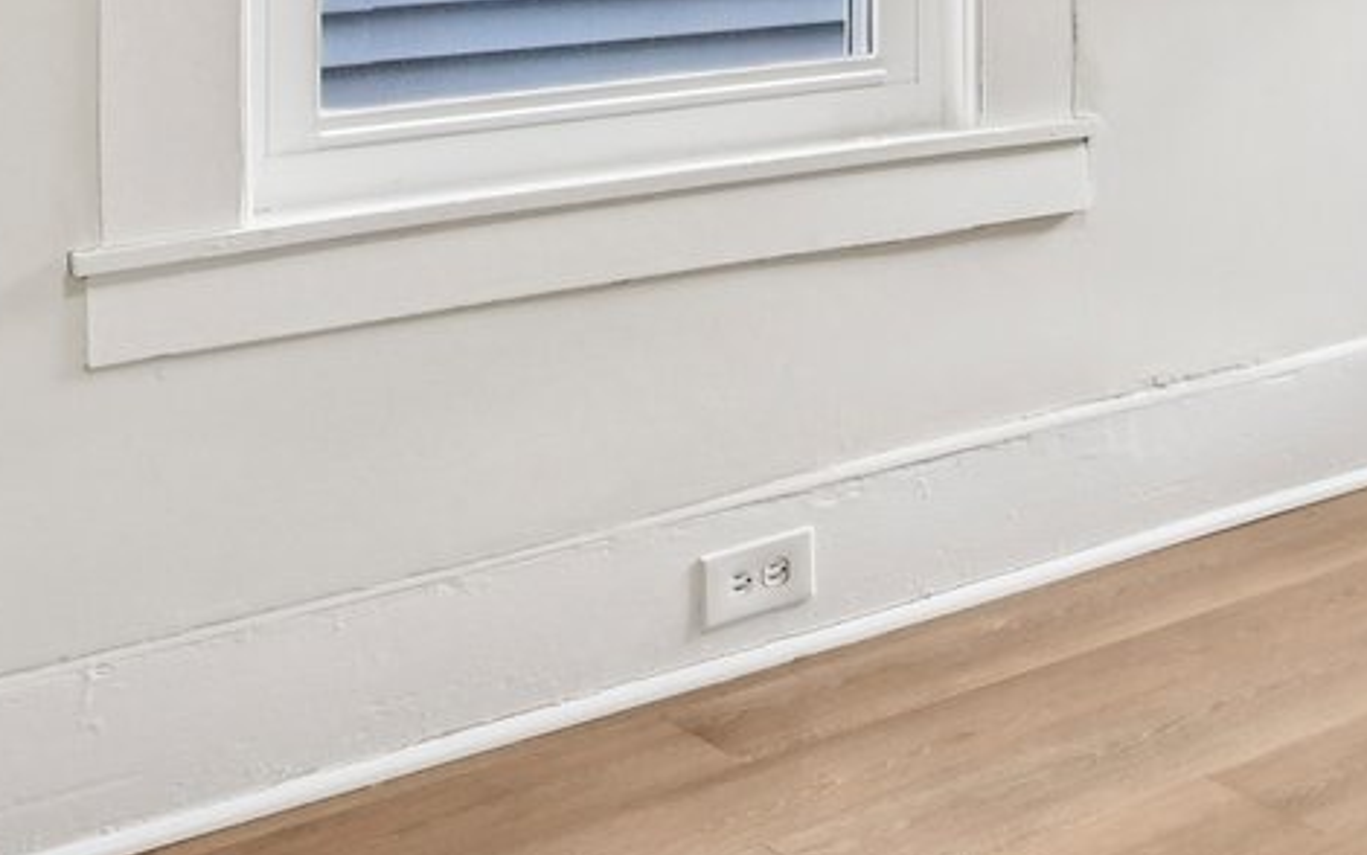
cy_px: -304
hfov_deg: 24.2
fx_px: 2646
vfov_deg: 17.1
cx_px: 1911
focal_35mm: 71
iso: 400
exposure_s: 1/30
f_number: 8
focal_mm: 16
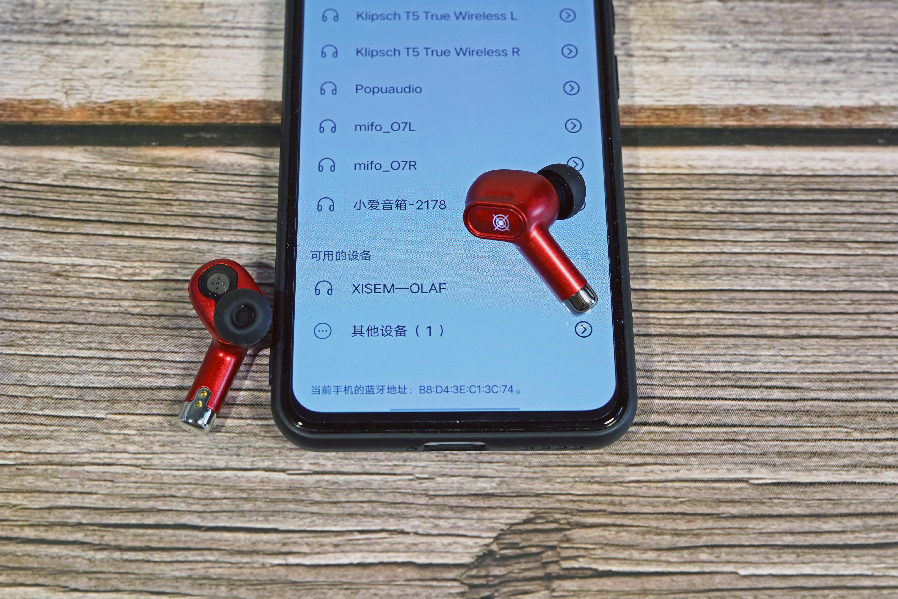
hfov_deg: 38.9
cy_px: 299
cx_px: 454
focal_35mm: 51
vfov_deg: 26.5
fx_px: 1272
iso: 800
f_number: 7.1
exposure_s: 1/60
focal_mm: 50
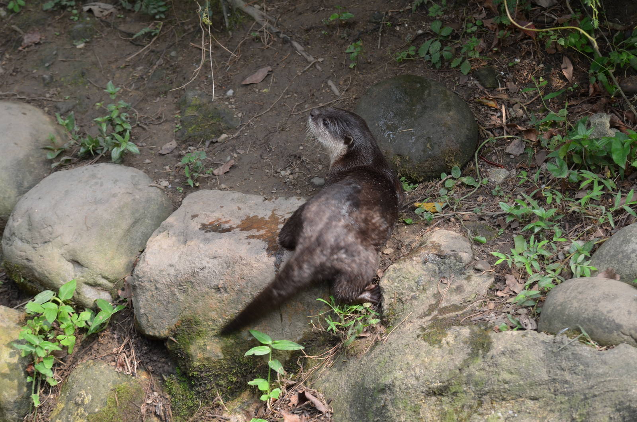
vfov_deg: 11.4
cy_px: 211
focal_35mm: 120
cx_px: 318
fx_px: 2119
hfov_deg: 17.1
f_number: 6.3
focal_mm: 80
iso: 200
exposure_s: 1/160
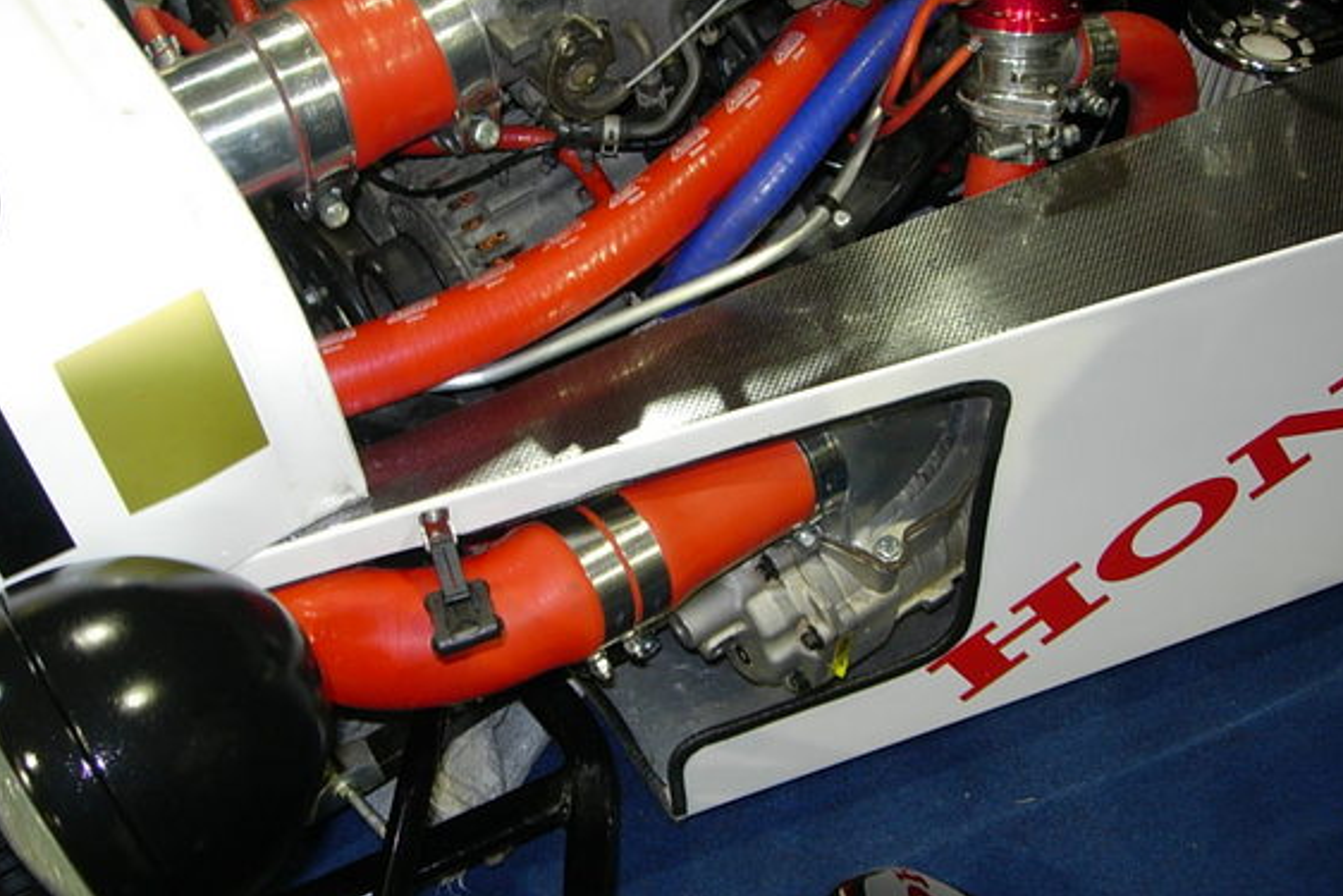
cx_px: 643
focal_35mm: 45
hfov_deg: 43.6
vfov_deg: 29.9
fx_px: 1679
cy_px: 440
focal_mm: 7.8
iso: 79
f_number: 2.8
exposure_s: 1/8.2
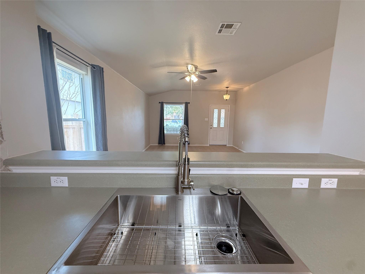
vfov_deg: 85.7
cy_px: 137
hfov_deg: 102.1
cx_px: 182
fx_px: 148
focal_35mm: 14
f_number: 2.2
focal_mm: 2.22
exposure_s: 1/120
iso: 500
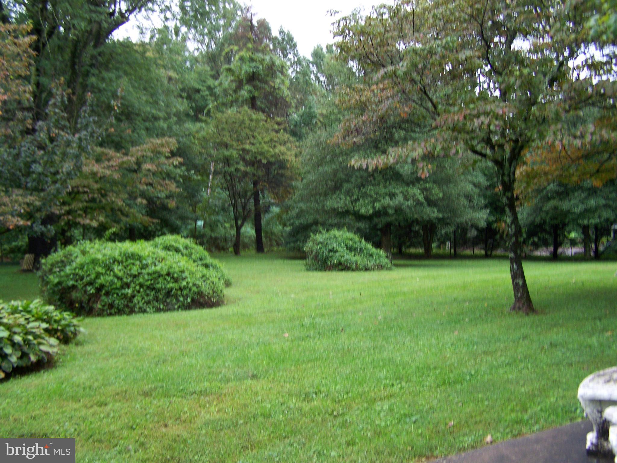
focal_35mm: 38
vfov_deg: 37.7
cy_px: 232
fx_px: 677
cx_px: 308
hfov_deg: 49.0
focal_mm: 6.3
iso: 80
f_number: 2.8
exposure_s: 1/60
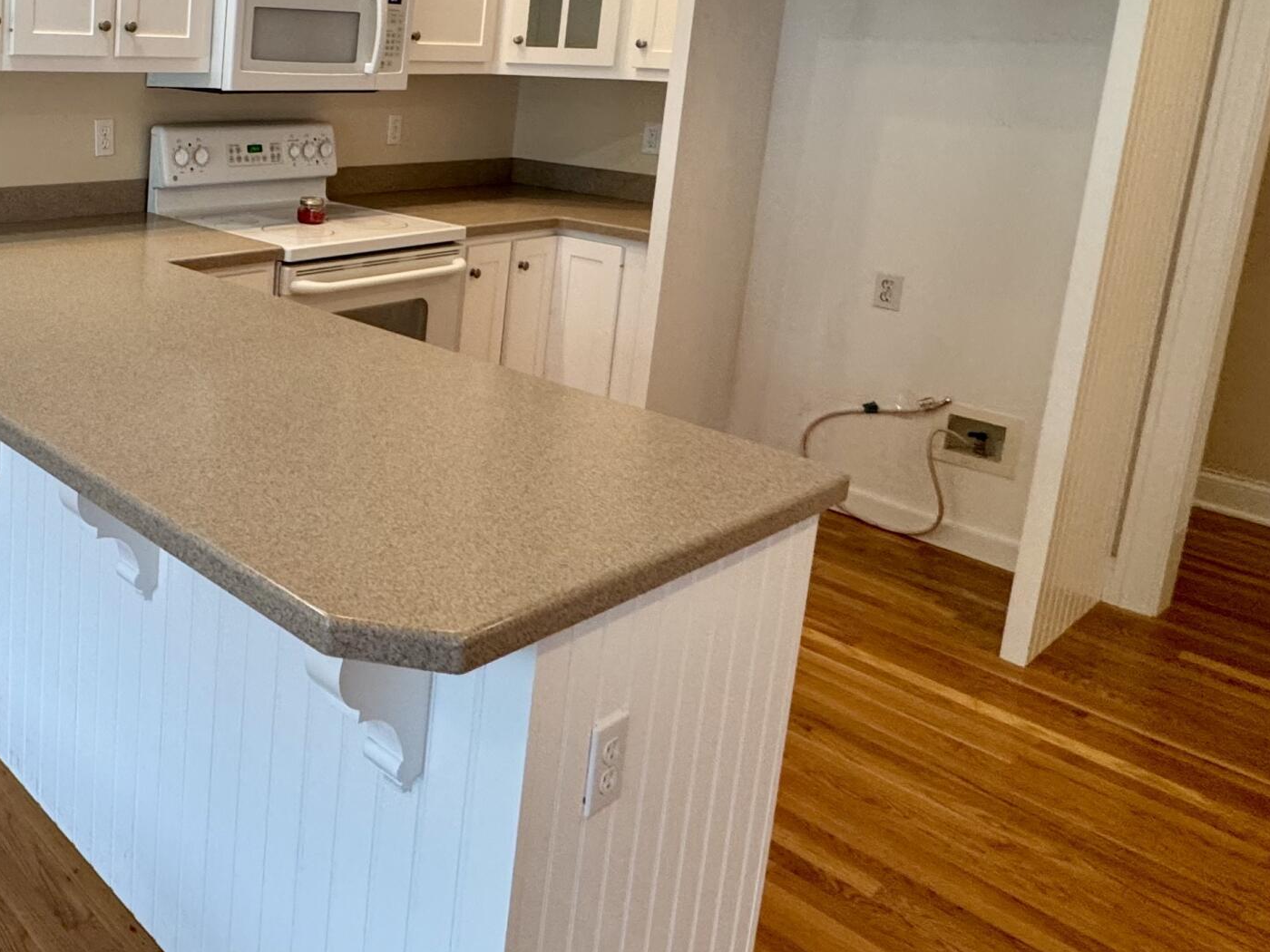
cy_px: 218
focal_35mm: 30
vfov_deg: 44.9
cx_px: 78
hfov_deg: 51.3
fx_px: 1101
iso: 250
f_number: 2.2
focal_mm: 2.22
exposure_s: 1/120
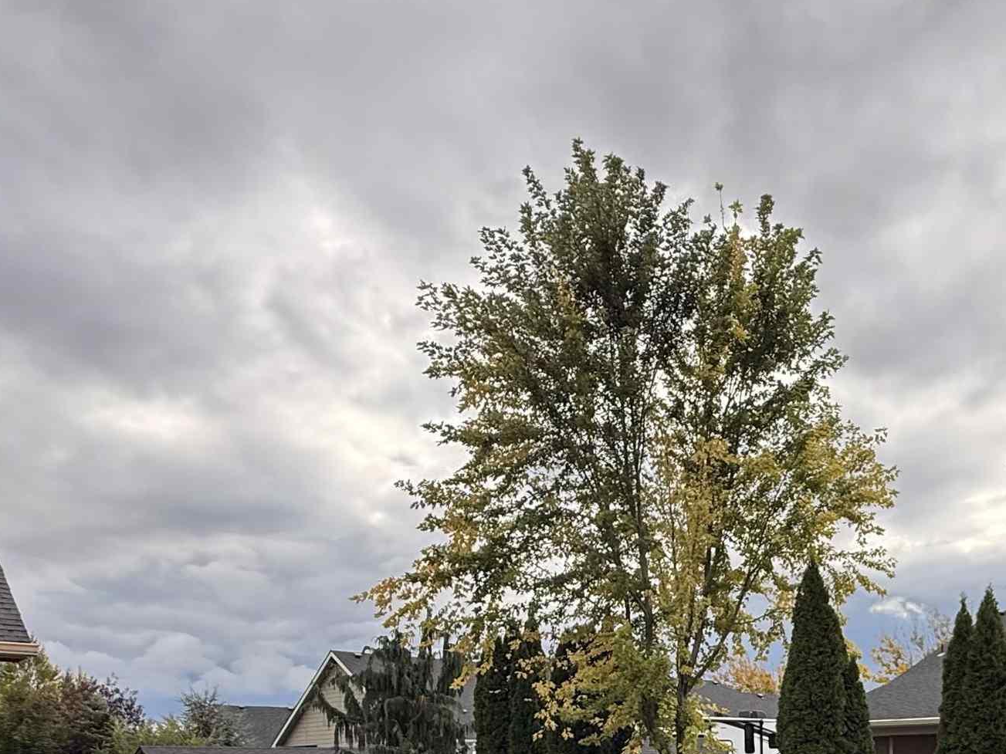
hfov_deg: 50.2
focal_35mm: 33
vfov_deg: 37.7
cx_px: 872
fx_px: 959
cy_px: 775
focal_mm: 2.22
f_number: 2.2
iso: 64
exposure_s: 1/809
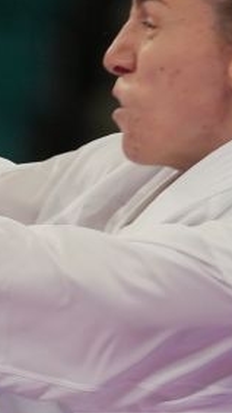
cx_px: -285
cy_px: 546
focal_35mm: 1333
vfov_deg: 1.6
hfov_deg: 0.9
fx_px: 14591
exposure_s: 1/1000
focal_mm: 200
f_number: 2.8
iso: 500
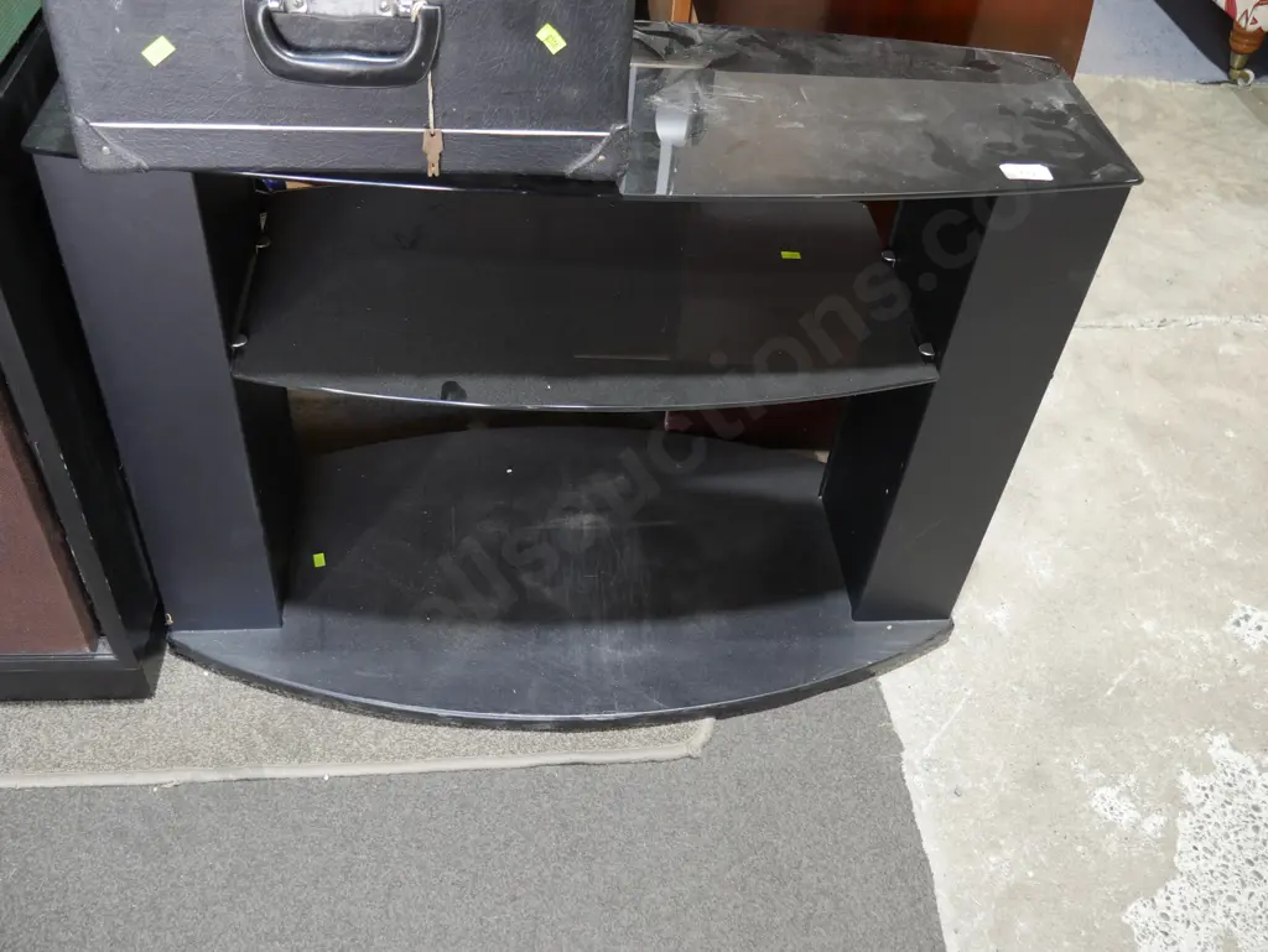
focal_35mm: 32
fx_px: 1173
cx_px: 634
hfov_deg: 56.8
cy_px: 476
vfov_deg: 44.2
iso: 640
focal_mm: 16
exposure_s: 1/60
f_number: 3.6
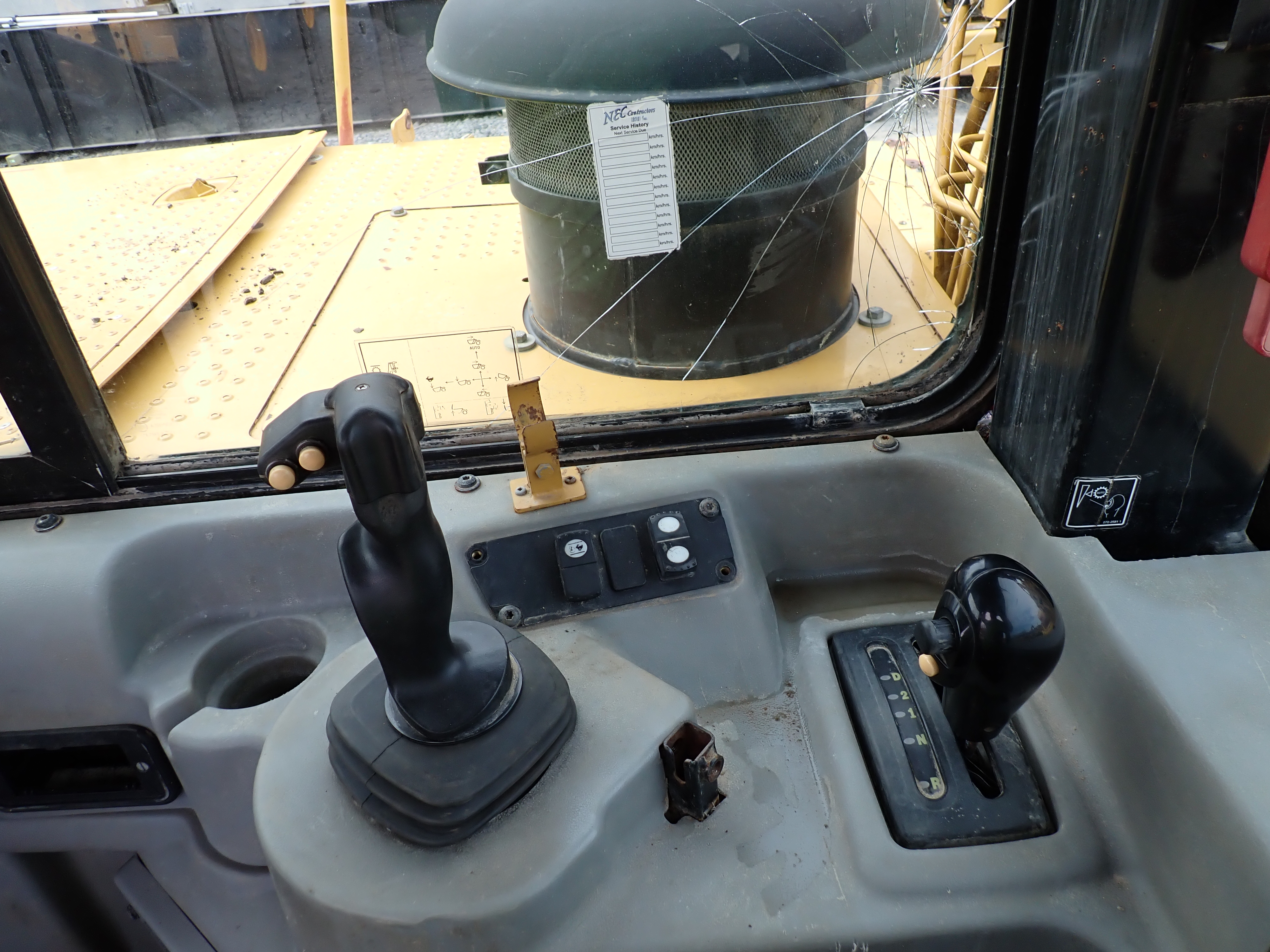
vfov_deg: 54.9
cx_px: 635
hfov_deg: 69.4
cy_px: 476
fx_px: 917
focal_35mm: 25
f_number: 2.8
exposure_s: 1/250
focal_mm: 4.5
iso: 100
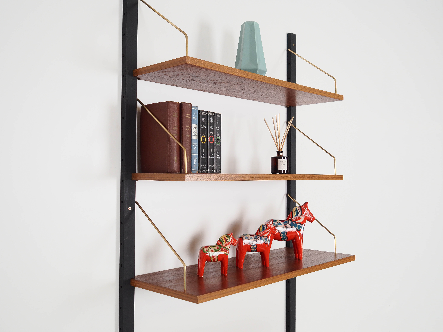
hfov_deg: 54.0
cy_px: 166
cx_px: 222
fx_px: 435
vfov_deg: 41.8
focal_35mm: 34
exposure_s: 1/25
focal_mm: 17
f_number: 3.5
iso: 320
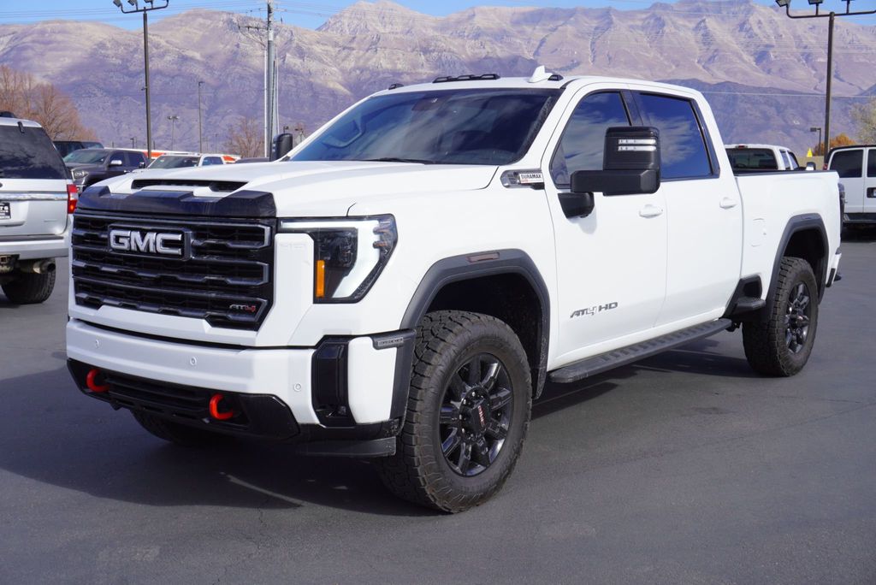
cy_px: 292
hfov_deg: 44.9
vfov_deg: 30.9
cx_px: 438
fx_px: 1059
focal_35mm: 44
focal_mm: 29
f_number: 11
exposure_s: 1/125
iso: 100
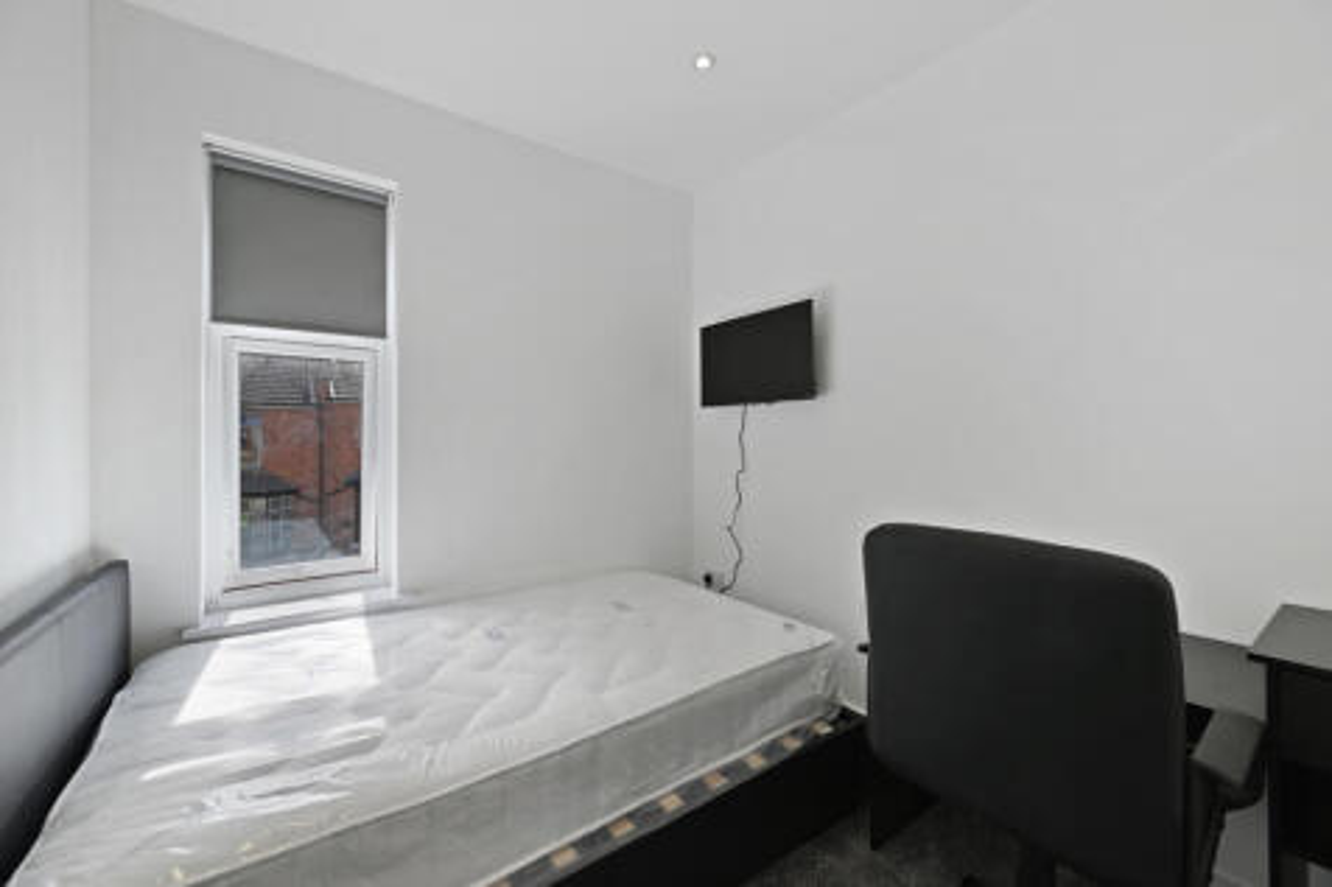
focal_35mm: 14
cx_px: 666
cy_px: 444
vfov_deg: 81.2
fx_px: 518
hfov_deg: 104.3
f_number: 7.1
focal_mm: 14
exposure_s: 1/20
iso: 100
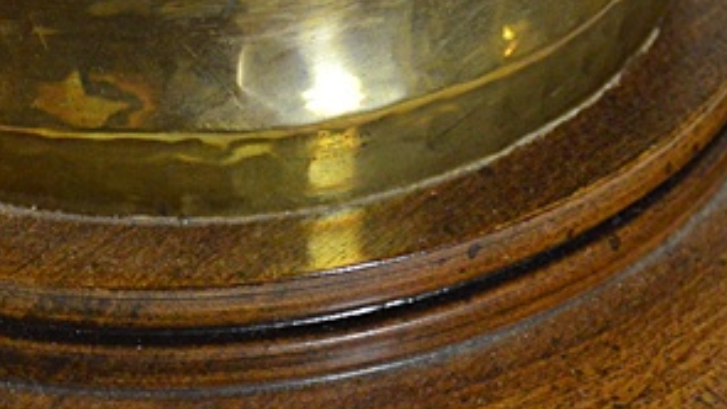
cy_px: 282
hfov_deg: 10.6
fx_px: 3894
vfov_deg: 6.0
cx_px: 155
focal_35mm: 202
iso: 800
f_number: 4.8
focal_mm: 38
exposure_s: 1/60
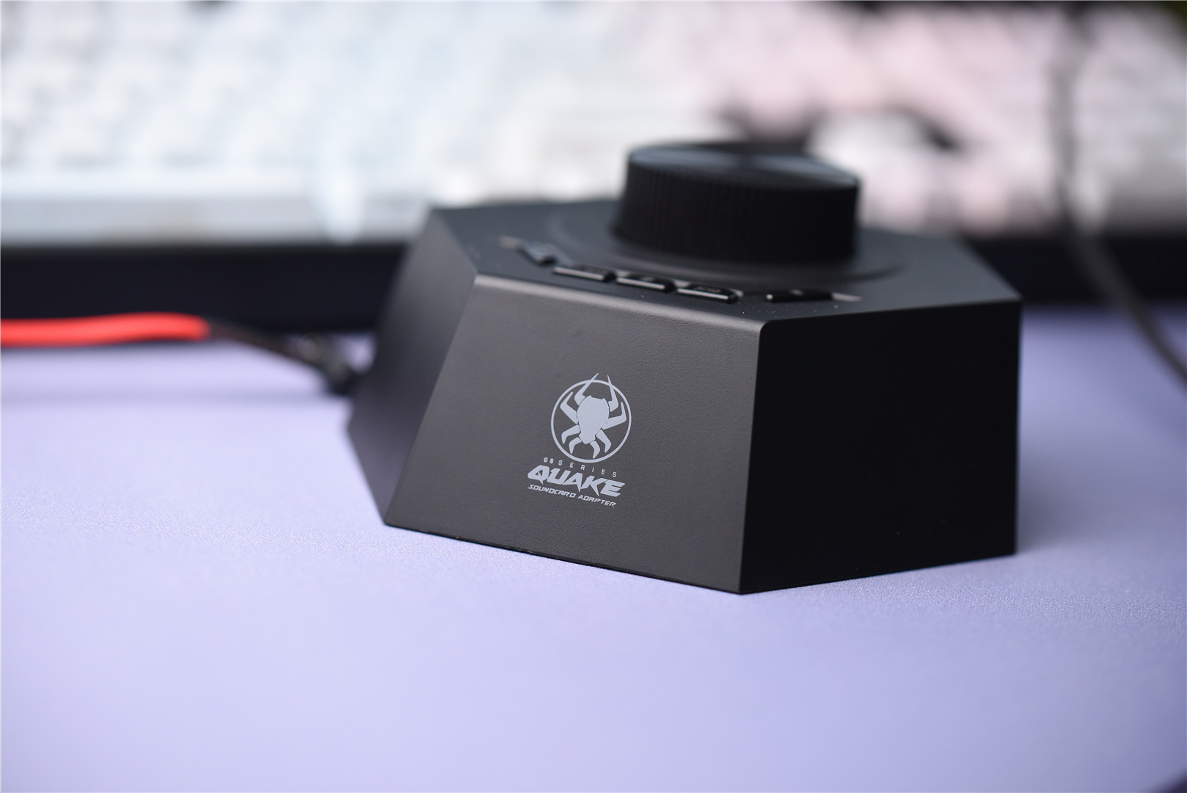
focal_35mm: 90
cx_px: 594
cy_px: 396
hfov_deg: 22.6
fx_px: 2968
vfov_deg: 15.2
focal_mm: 90
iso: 1000
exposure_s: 1/80
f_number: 4
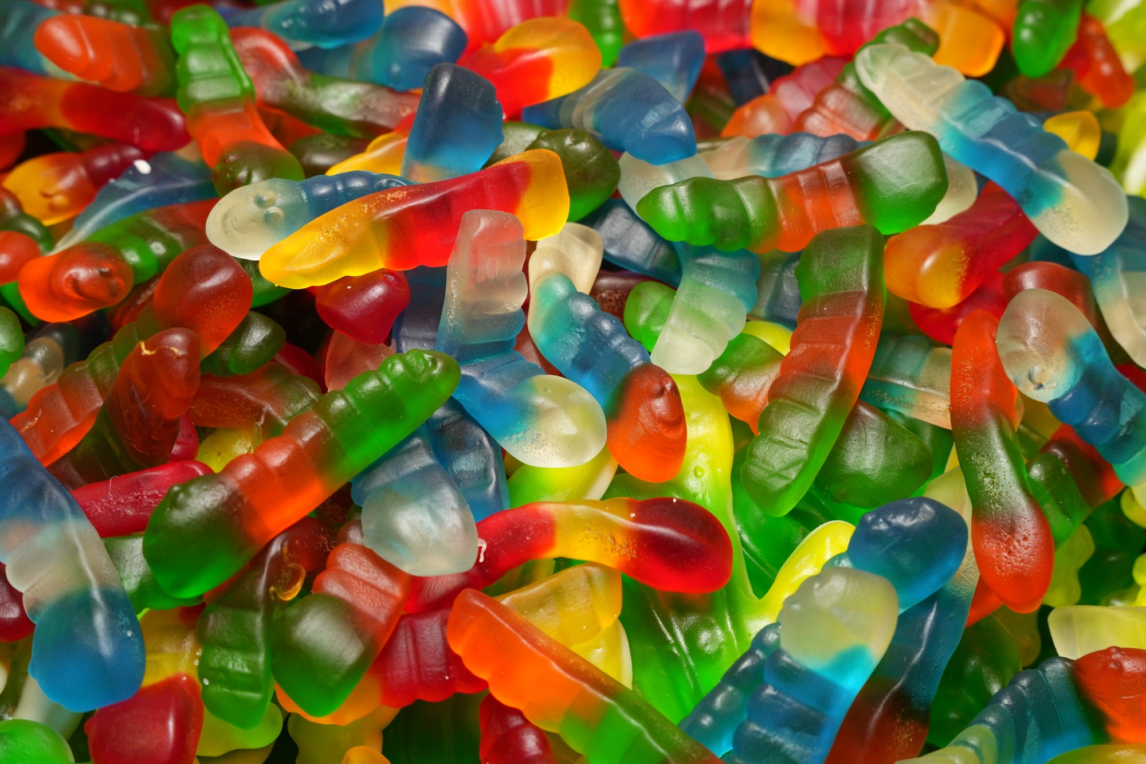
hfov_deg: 28.8
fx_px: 2228
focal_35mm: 70
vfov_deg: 19.5
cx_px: 573
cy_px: 382
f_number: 13
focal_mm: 70
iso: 640
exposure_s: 1/160
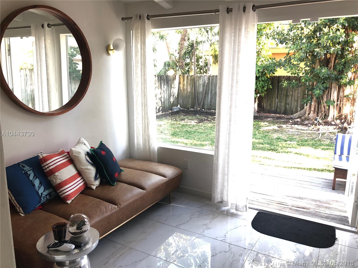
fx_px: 290
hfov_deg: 63.4
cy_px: 134
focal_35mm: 28
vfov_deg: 49.7
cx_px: 179
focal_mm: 4
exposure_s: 1/29
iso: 40
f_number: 1.8
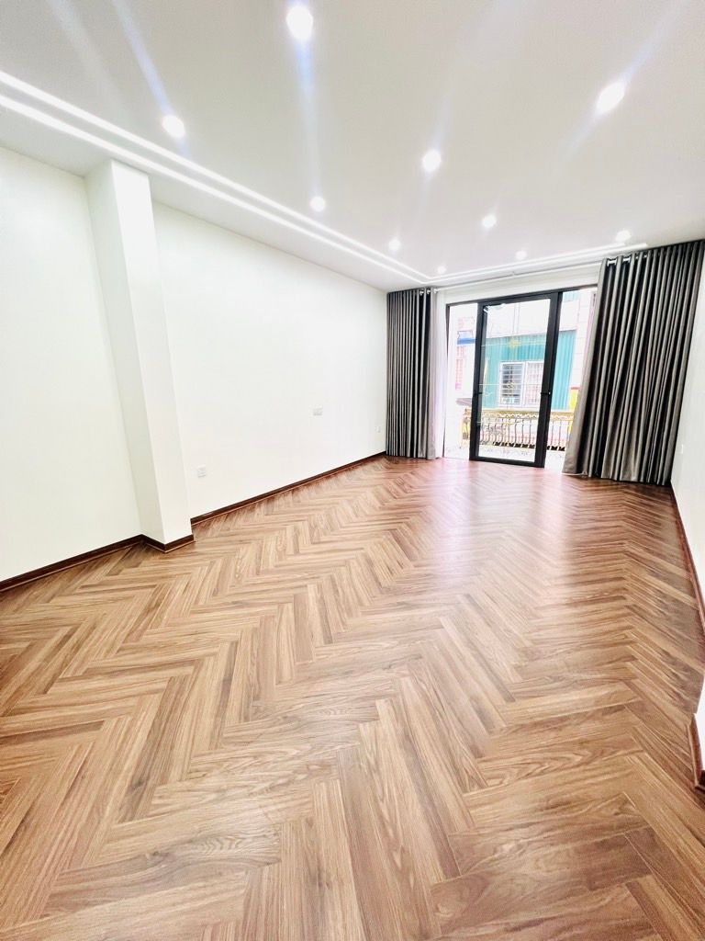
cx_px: 352
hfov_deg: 89.9
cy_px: 470
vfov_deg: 106.2
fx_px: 353
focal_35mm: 13
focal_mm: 1.57
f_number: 1.8
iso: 125
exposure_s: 1/100
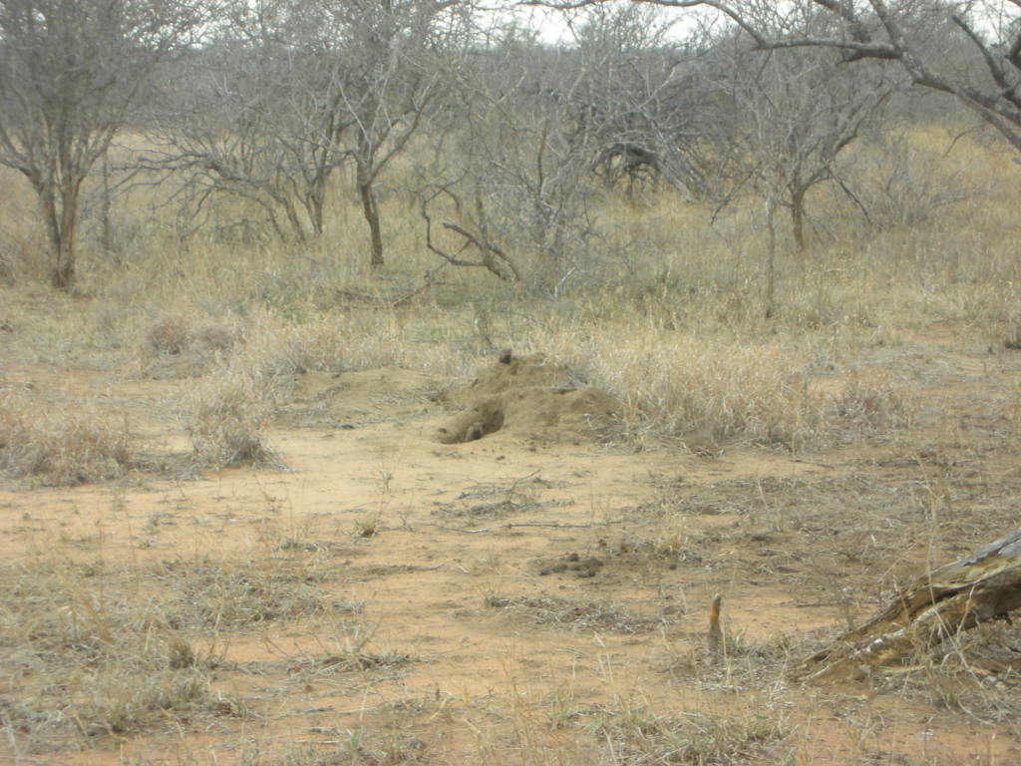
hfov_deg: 18.7
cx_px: 510
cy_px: 383
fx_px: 3097
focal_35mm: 105
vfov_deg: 14.1
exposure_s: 1/60.3
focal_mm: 17.4
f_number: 5.4
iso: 66
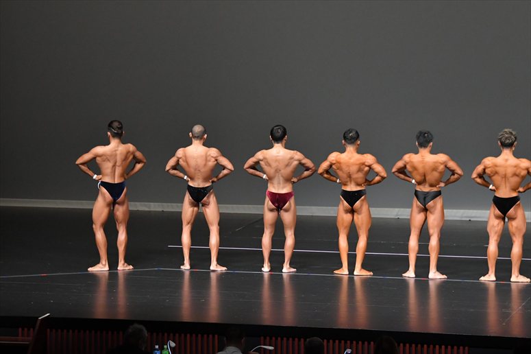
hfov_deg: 12.2
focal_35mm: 168
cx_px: 266
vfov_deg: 8.2
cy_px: 177
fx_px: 2477
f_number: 5.6
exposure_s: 1/400
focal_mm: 112
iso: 5000
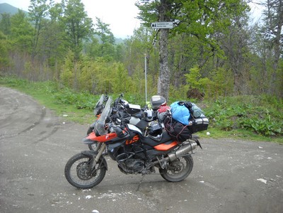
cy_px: 106
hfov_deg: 45.8
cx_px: 142
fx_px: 335
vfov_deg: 35.1
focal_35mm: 41
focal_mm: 6.72
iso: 64
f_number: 3.1
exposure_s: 1/369
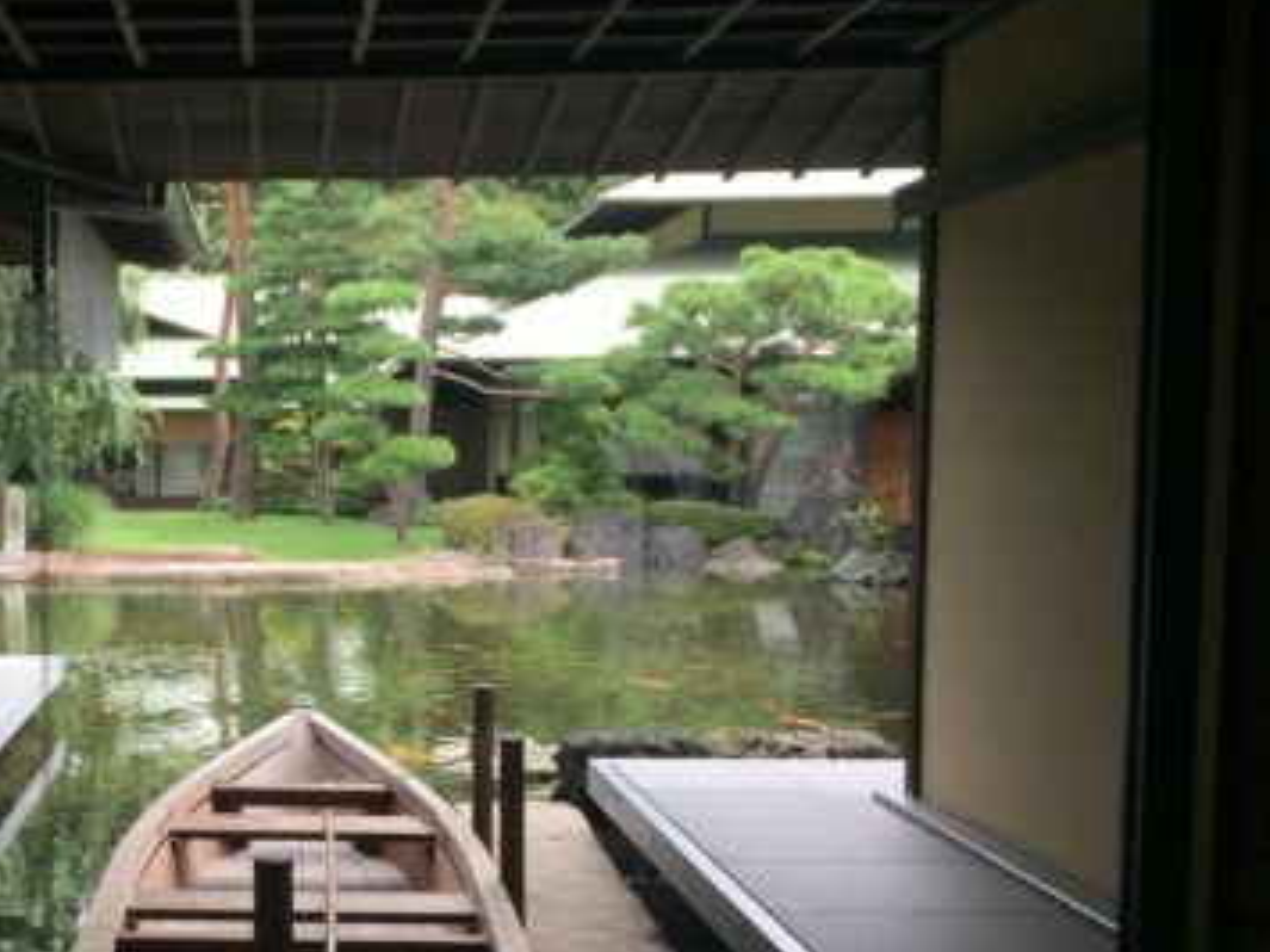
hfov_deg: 37.2
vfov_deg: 29.6
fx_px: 1797
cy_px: 587
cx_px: 211
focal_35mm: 49
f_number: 2.2
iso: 32
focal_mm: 4.15
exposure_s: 1/507
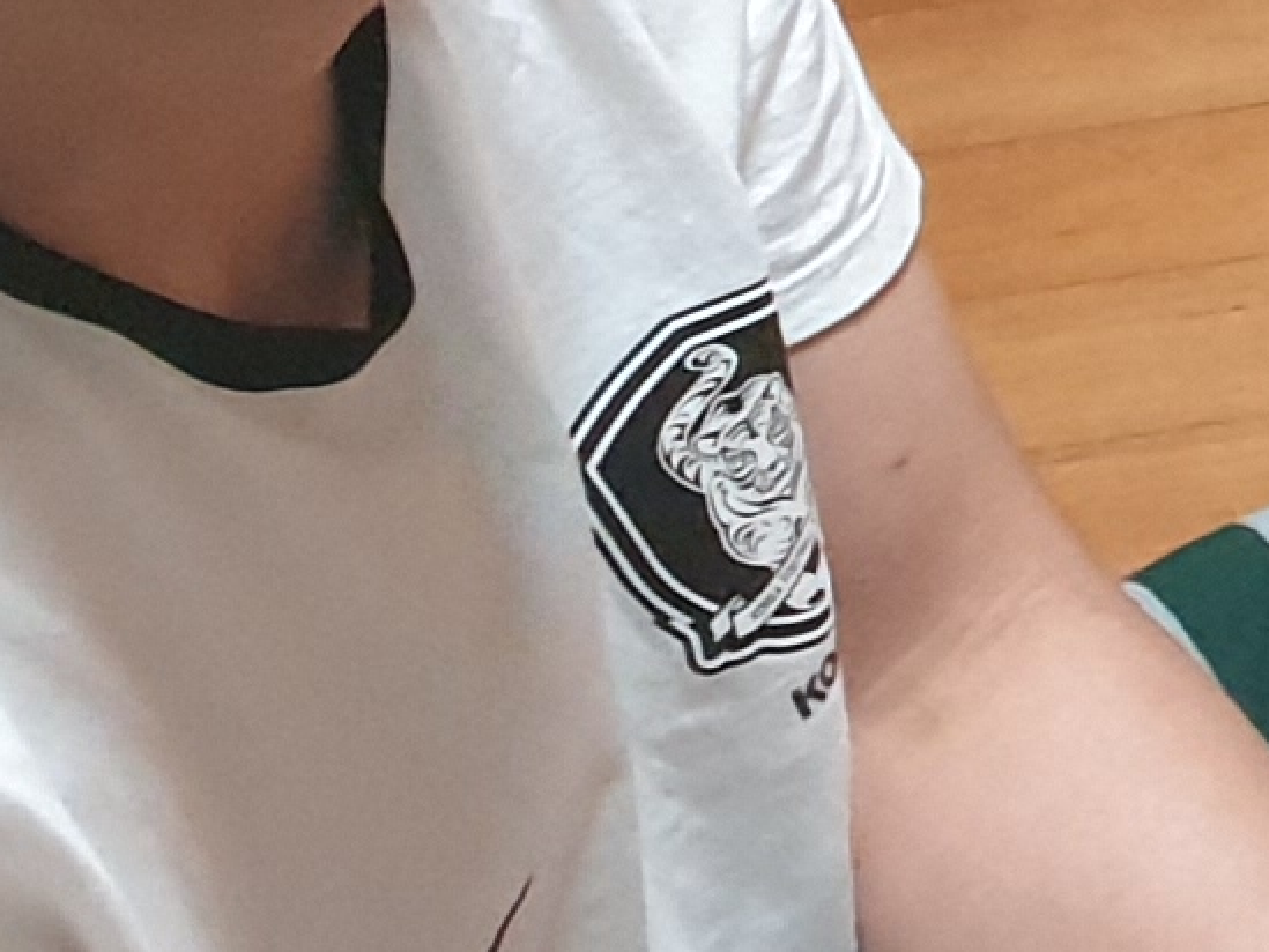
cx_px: 4494
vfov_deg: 7.7
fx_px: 7003
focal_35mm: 191
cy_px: -240
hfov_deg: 8.0
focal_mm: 4.3
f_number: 2.4
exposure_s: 1/30
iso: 320
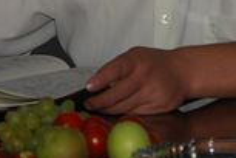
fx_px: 3166
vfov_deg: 2.8
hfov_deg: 4.3
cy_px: -68
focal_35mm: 483
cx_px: 156
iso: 100
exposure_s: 1/60
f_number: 5.6
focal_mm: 98
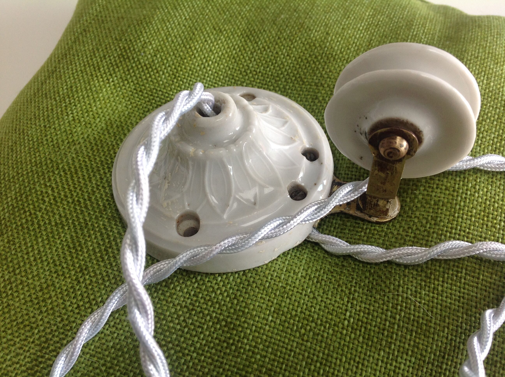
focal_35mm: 35
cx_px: 252
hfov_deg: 52.7
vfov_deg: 40.6
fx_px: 510
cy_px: 188
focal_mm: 4.28
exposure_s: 1/60
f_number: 2.4
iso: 64
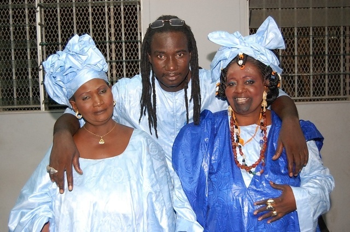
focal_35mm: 48
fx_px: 466
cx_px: 175
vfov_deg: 28.0
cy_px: 116
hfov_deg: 41.2
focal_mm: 32
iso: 1600
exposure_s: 1/60
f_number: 4.5
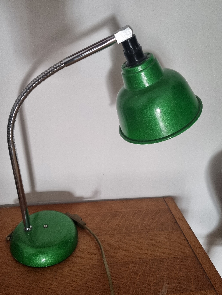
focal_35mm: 31
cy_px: 137
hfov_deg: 45.3
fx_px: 265
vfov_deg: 58.3
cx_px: 93
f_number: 1.8
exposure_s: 1/50
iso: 500
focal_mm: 5.4
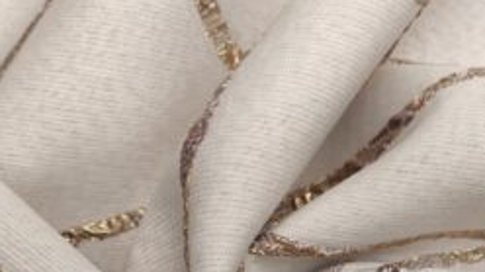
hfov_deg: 31.6
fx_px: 848
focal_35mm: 66
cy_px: 340
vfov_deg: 17.2
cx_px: 334
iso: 200
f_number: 1.89
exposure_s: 1/100
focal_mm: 5.43
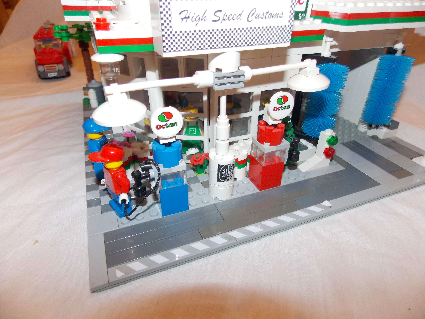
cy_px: 160
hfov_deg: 73.9
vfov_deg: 58.9
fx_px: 282
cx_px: 212
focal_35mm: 23
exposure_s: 1/30
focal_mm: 4
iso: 200
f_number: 3.1
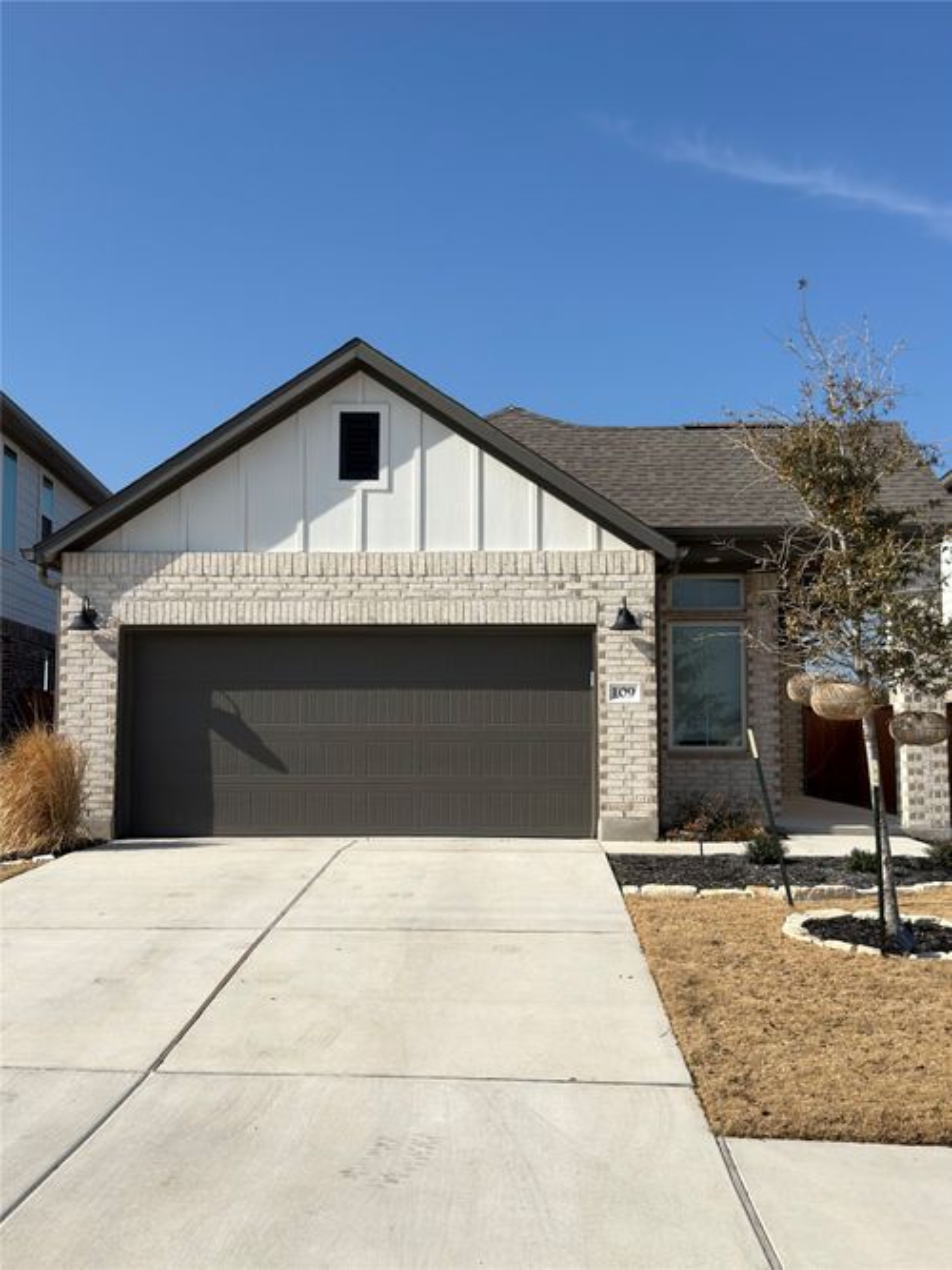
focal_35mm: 37
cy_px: 635
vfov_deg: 50.1
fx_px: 1357
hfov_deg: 38.7
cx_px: 476
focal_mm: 6.76
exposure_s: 1/8929
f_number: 1.78
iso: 80
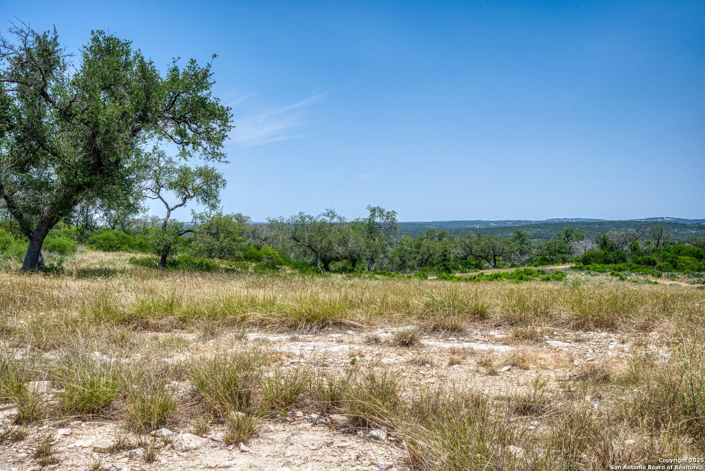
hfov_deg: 54.4
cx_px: 352
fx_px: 686
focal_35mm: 35
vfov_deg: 37.9
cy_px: 236
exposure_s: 1/640
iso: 100
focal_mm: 35
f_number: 11
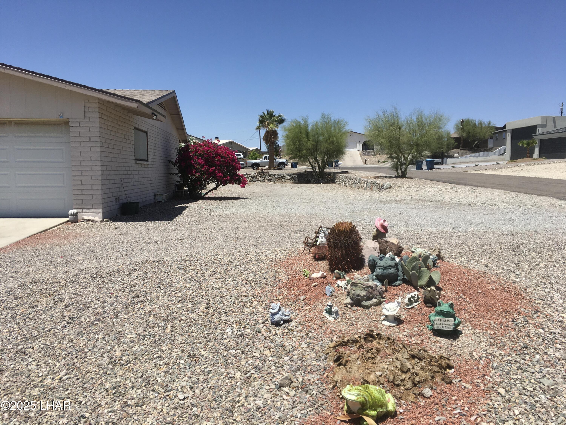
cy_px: 212
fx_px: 474
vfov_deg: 48.2
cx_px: 283
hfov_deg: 61.7
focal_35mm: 29
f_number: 2.2
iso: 25
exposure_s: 1/2481
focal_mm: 4.15
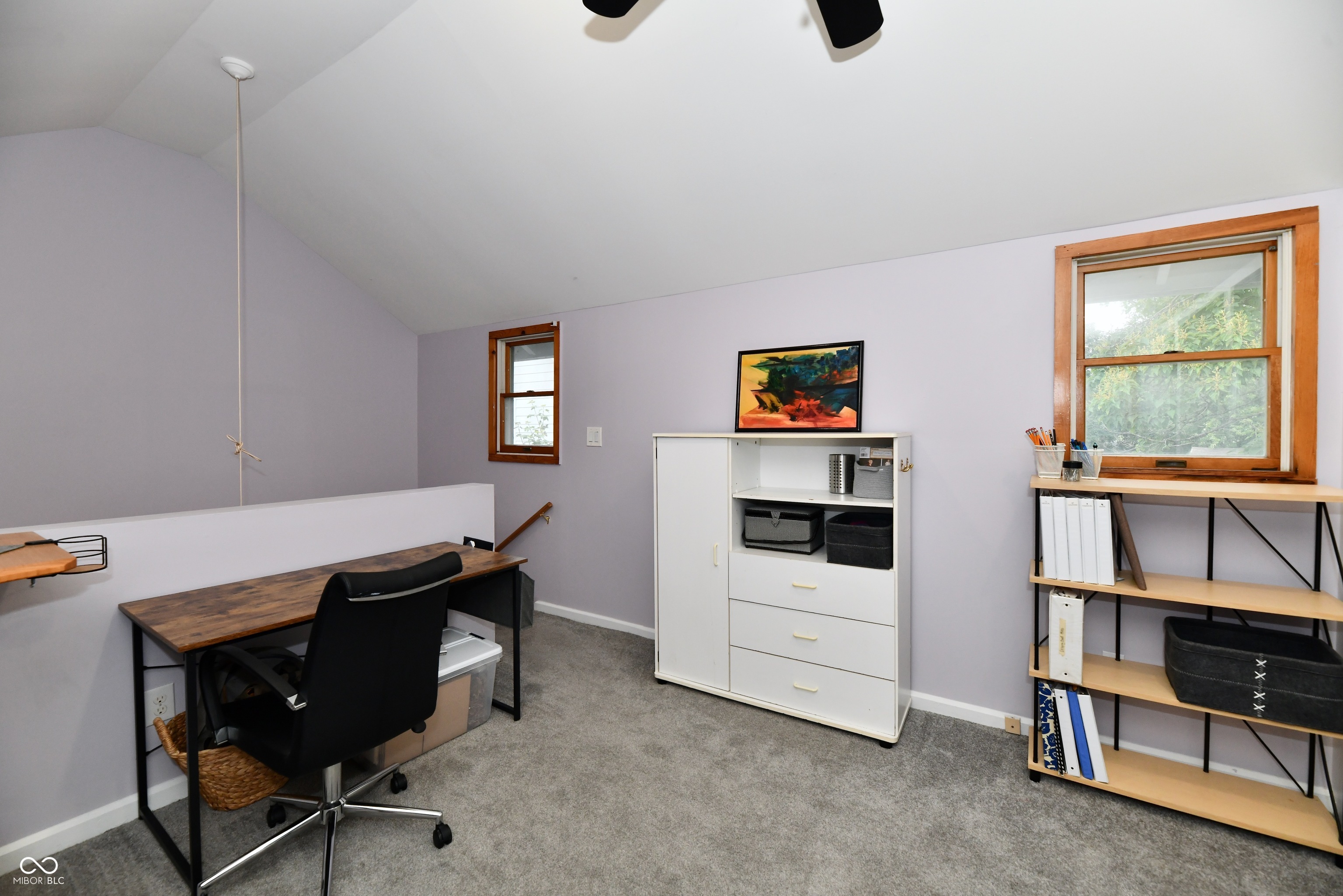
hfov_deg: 104.3
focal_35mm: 14
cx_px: 672
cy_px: 448
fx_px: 522
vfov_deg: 81.2
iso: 640
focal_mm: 14
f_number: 6.3
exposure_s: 1/60
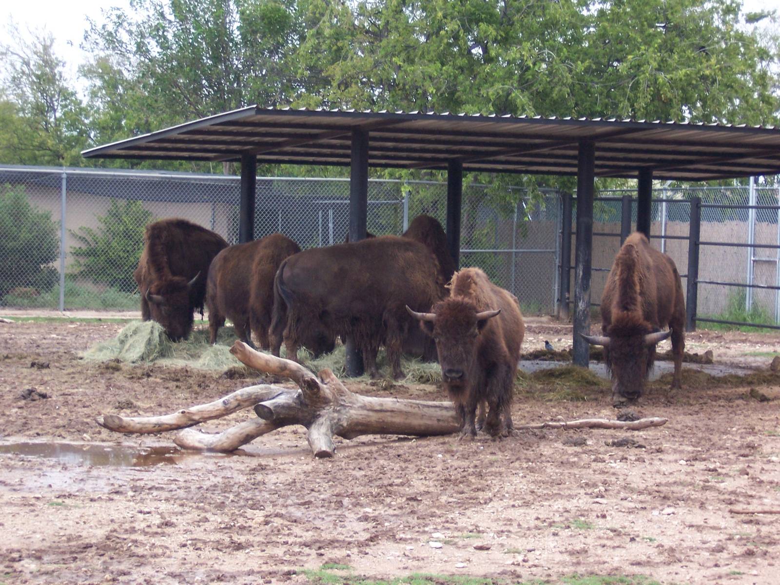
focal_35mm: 108
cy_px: 292
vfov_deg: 13.7
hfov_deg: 18.2
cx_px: 390
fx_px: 2434
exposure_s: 1/180
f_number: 4.8
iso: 140
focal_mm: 18
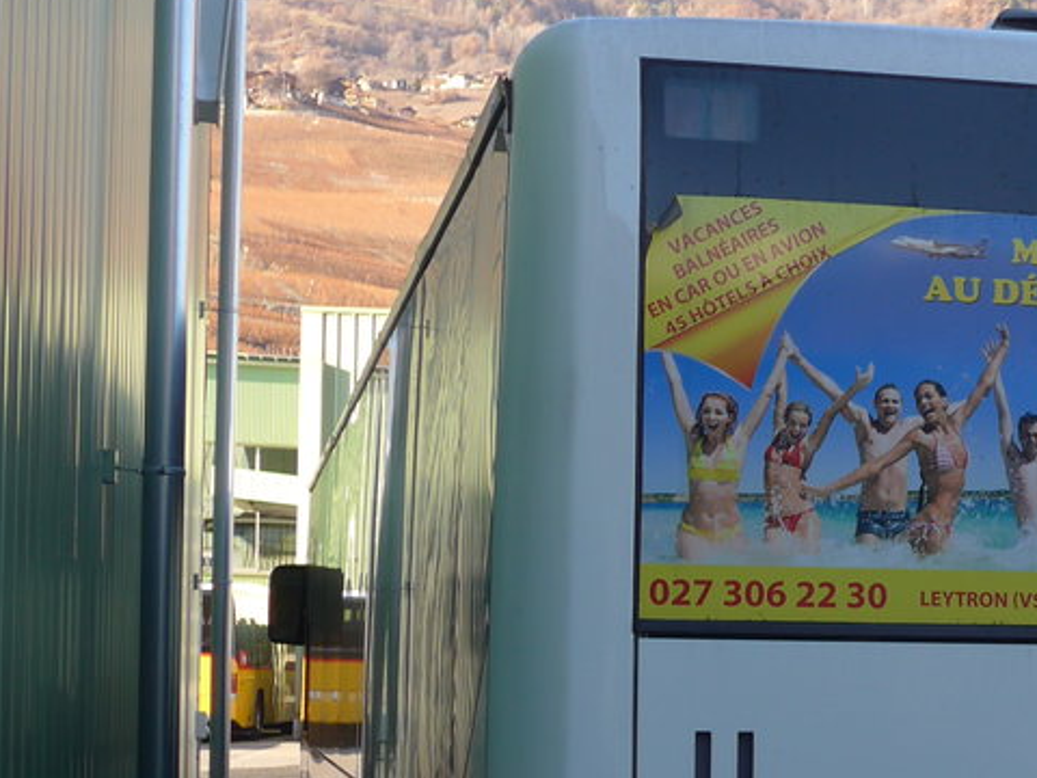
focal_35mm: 90
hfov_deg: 21.1
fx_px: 2696
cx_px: 1011
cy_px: 612
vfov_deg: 16.3
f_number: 2.8
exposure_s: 1/320
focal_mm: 7.5
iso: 80
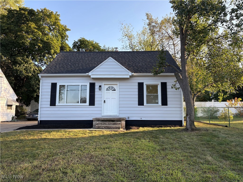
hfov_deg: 67.3
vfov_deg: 53.1
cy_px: 91
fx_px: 183
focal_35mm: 26
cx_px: 122
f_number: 1.6
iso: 64
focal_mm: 5.96
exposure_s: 1/612
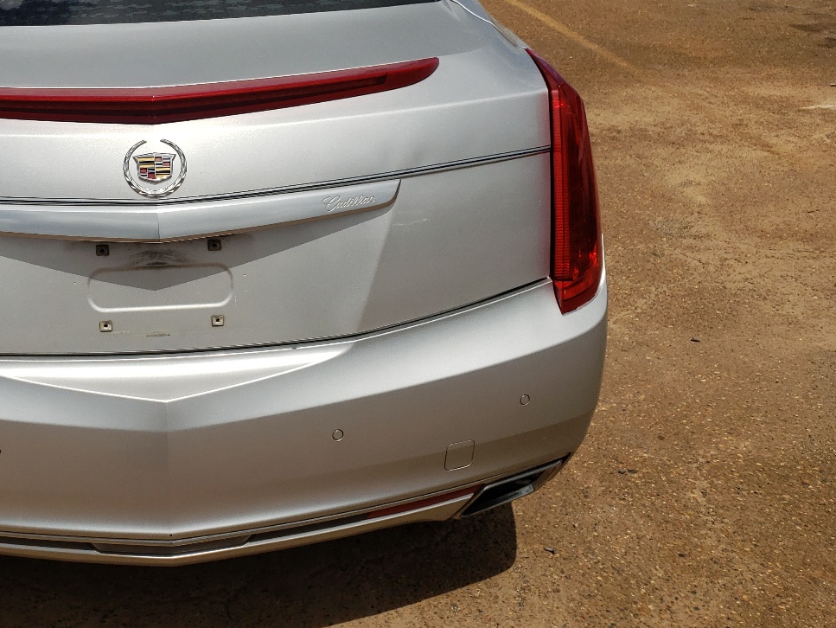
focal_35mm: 43
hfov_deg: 41.8
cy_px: 180
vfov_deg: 33.1
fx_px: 1039
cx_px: 159
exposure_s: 1/10000
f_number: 1.5
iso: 52
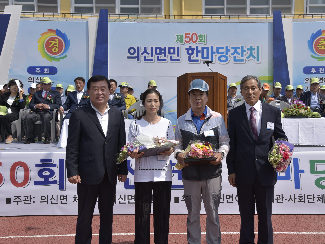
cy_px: 122
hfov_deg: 44.7
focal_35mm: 42
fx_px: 394
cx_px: 179
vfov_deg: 34.4
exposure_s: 1/200
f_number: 9
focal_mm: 38
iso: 64
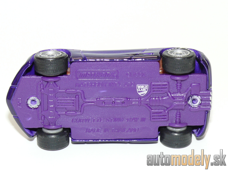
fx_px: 725
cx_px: 114
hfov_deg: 17.9
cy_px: 86
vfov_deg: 13.5
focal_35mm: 110
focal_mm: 14
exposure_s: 1/30
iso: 100
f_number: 4
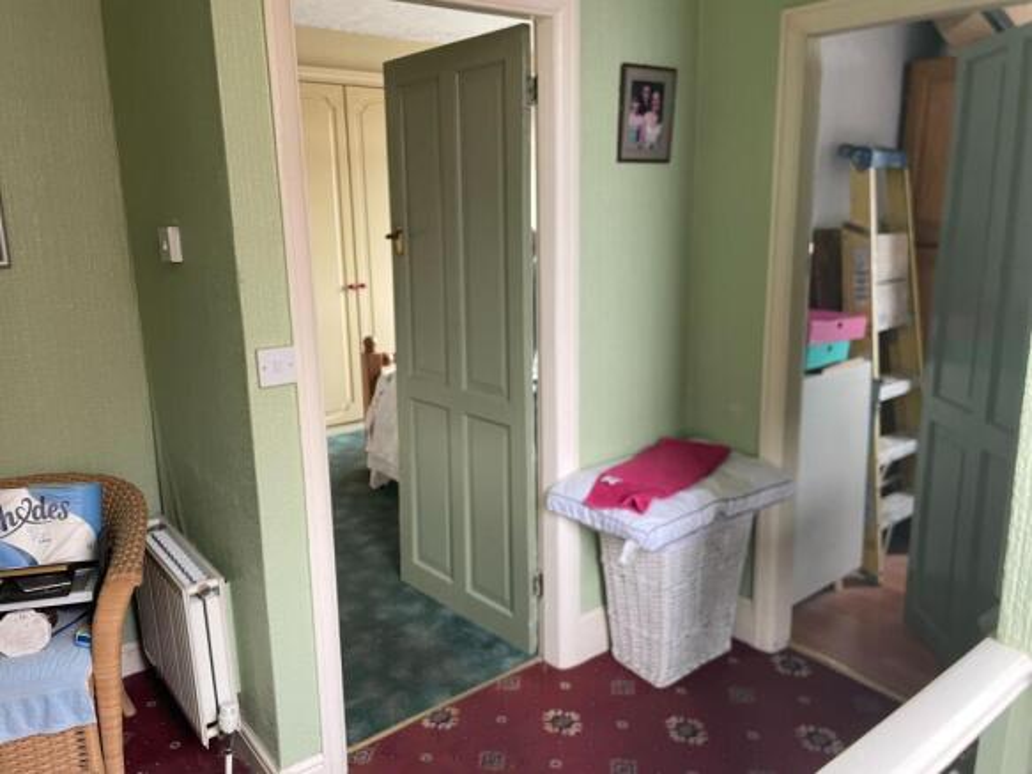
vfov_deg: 53.0
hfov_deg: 67.3
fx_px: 775
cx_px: 516
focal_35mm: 26
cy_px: 387
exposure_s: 1/60
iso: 200
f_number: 1.6
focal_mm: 4.2
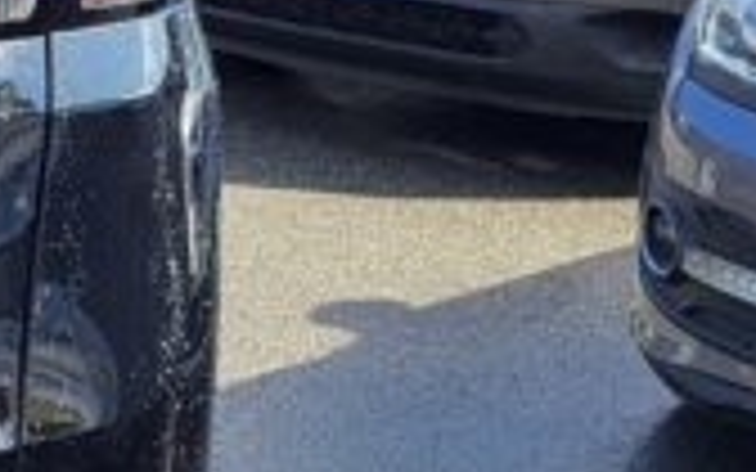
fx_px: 2699
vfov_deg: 10.0
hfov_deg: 13.6
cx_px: -747
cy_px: 283
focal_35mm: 131
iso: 40
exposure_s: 1/523
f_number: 1.8
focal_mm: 5.4
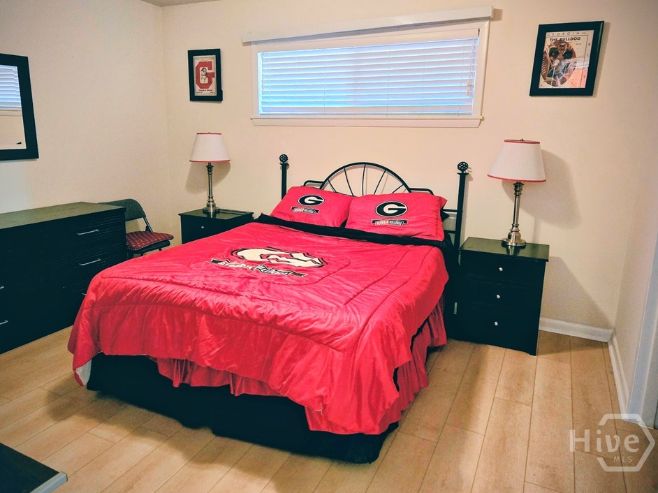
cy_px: 229
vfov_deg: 54.8
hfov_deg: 69.3
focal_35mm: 25
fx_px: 475
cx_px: 308
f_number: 1.8
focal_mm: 5.4
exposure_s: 1/60.2
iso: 1000
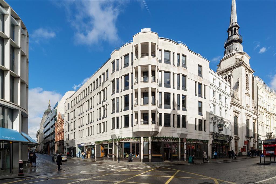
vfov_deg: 67.5
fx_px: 138
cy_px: 92
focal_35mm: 18
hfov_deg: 90.0
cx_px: 138
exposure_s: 1/320
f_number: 10
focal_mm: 18
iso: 200
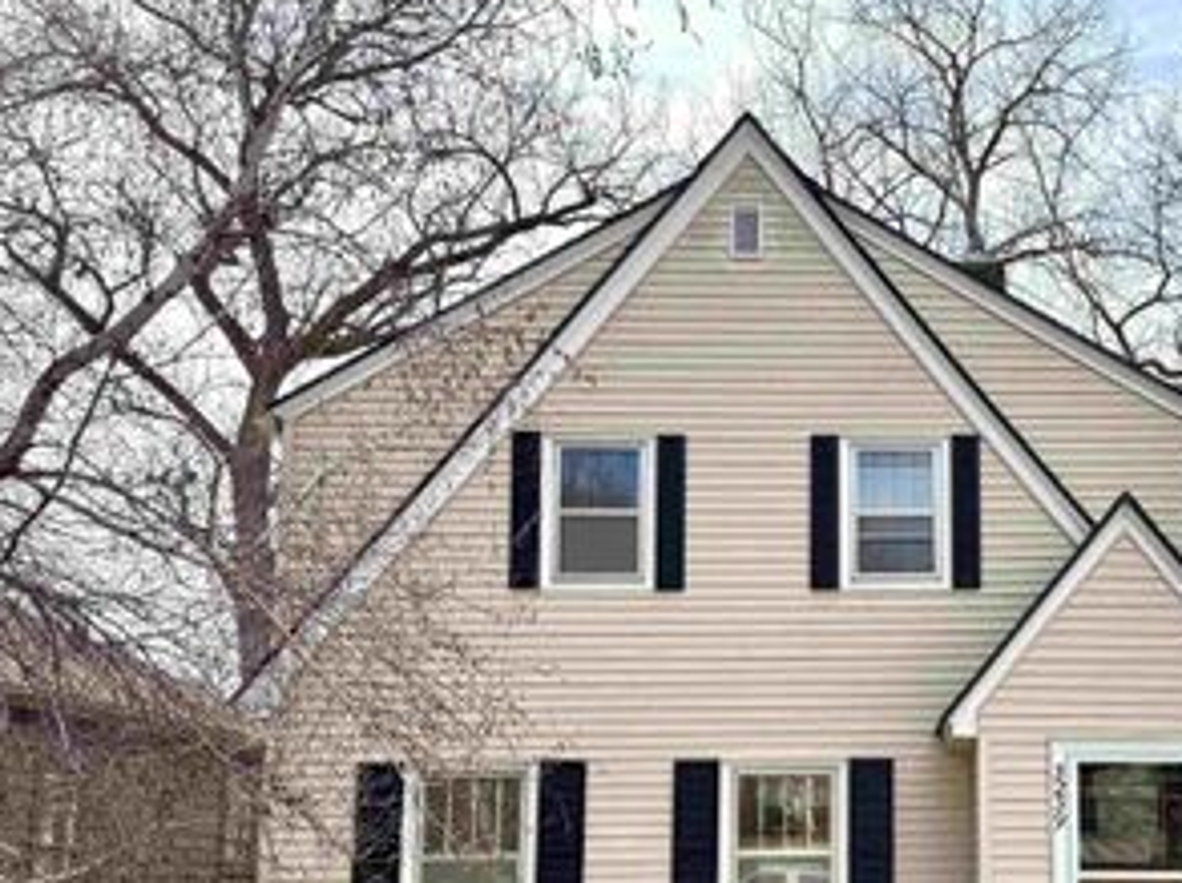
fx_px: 1398
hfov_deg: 43.9
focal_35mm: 41
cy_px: 689
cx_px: 924
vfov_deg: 34.1
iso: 100
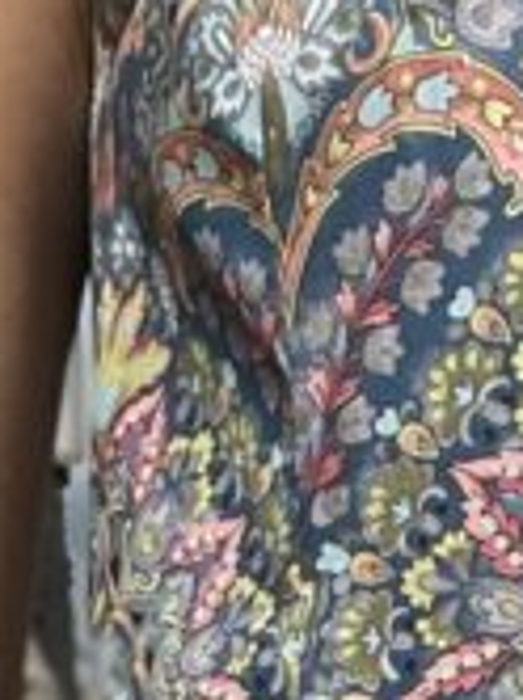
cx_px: 797
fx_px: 3413
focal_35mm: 169
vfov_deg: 10.8
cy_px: 1343
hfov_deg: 8.6
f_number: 2.2
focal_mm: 2.71
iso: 32
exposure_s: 1/2445
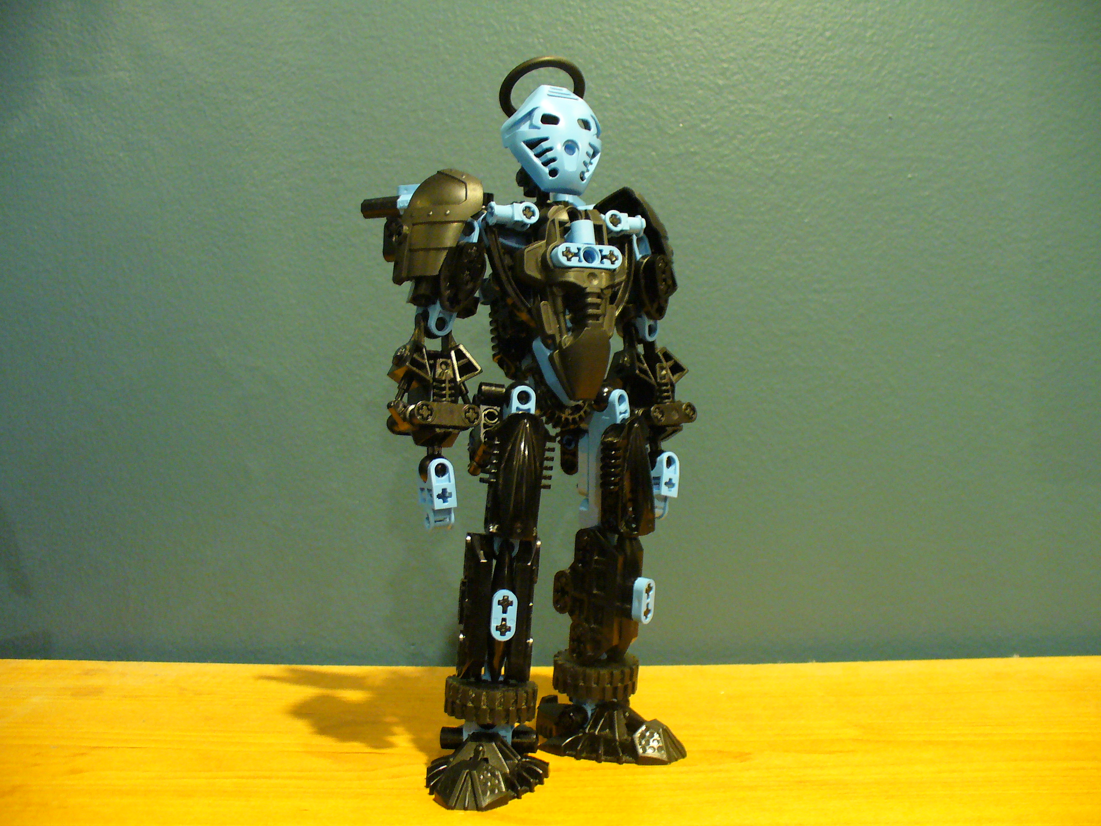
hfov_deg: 50.1
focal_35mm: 37
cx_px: 550
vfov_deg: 38.7
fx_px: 1177
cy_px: 413
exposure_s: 1/2
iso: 200
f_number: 2.8
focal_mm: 6.1
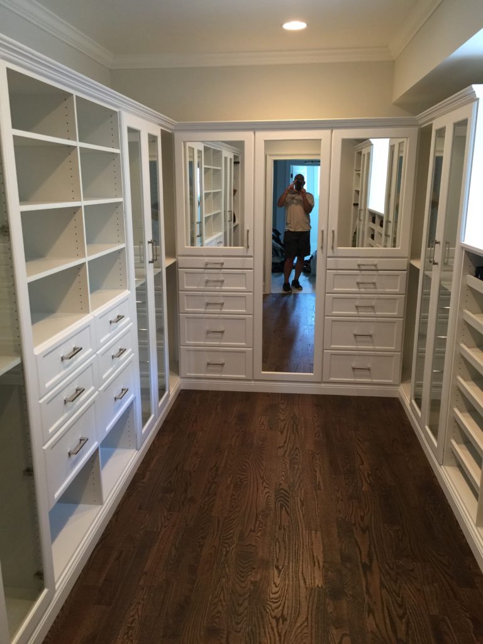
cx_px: 242
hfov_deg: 48.2
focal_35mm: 29
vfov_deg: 61.7
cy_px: 322
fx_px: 540
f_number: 2.2
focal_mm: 4.15
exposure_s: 1/15
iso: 64
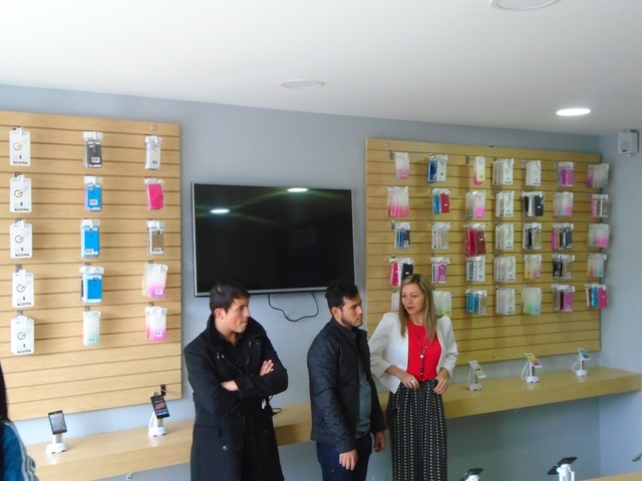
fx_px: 779
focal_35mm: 42
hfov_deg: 44.8
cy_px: 240
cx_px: 321
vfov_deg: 34.3
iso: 320
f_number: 4.1
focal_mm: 7.4
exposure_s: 1/30
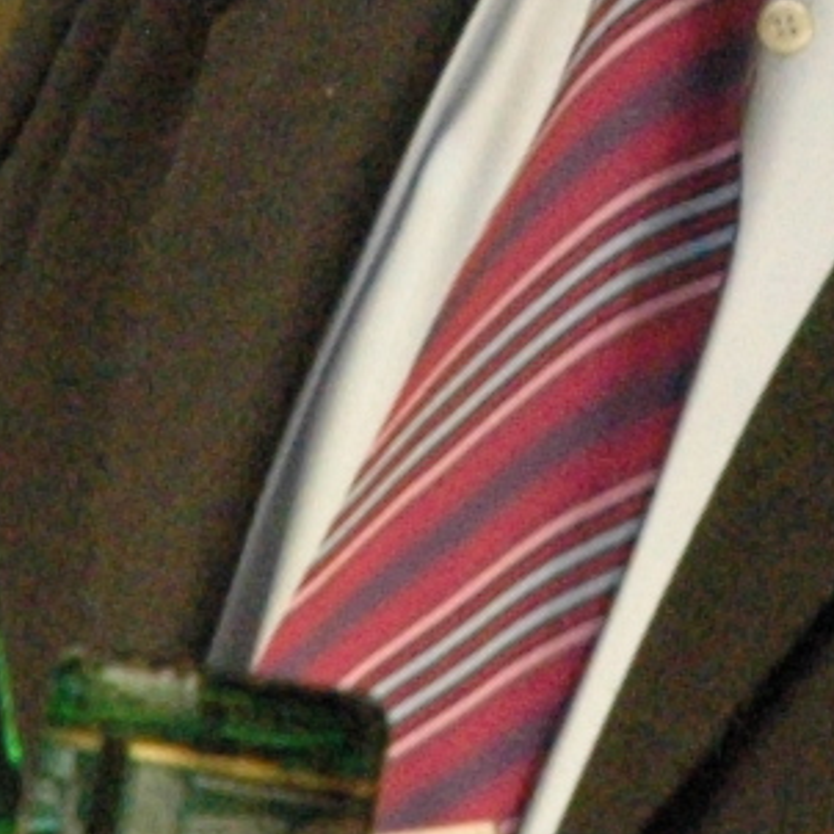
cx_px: 848
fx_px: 24178
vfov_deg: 2.0
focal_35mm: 887
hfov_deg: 2.0
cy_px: -674
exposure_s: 1/25
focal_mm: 70
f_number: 4.5
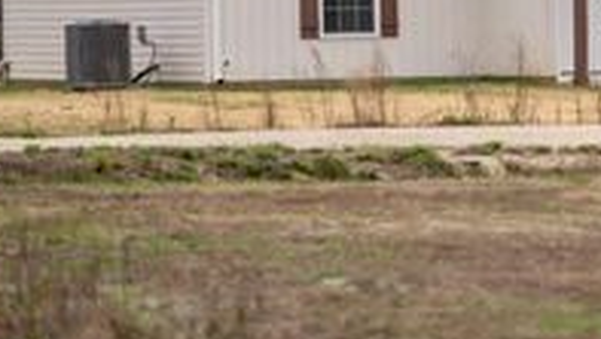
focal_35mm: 365
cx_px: 668
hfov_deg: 5.9
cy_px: -111
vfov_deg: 3.3
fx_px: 5819
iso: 100
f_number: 2
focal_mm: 137
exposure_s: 1/3200
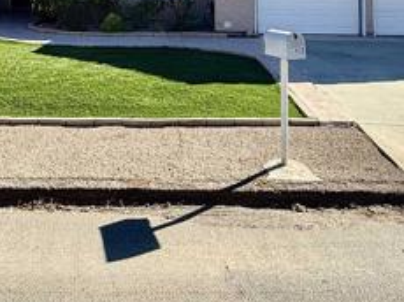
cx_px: 155
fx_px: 455
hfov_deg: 47.5
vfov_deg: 31.4
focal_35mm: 39
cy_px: -51
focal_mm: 2.22
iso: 64
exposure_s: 1/1001
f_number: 2.2
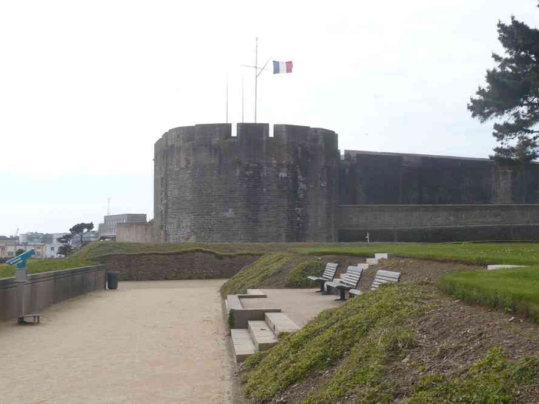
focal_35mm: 55
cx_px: 270
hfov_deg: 34.9
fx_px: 856
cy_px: 202
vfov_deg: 26.6
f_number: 8
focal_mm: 6
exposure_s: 1/200
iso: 100
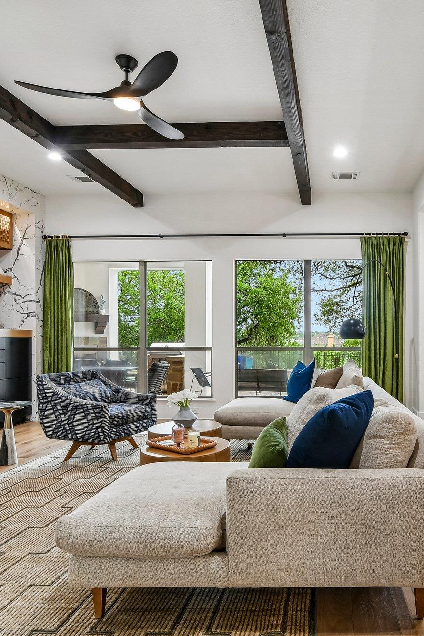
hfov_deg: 52.4
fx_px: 407
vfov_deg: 76.1
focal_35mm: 23
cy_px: 313
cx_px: 323
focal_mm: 10
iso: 400
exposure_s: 1/13
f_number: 8
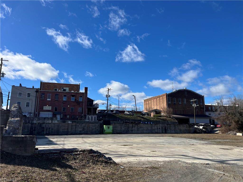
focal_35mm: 26
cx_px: 122
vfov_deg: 53.1
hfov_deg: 67.3
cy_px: 91
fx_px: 183
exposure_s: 1/4630
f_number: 1.5
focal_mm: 5.7
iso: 50
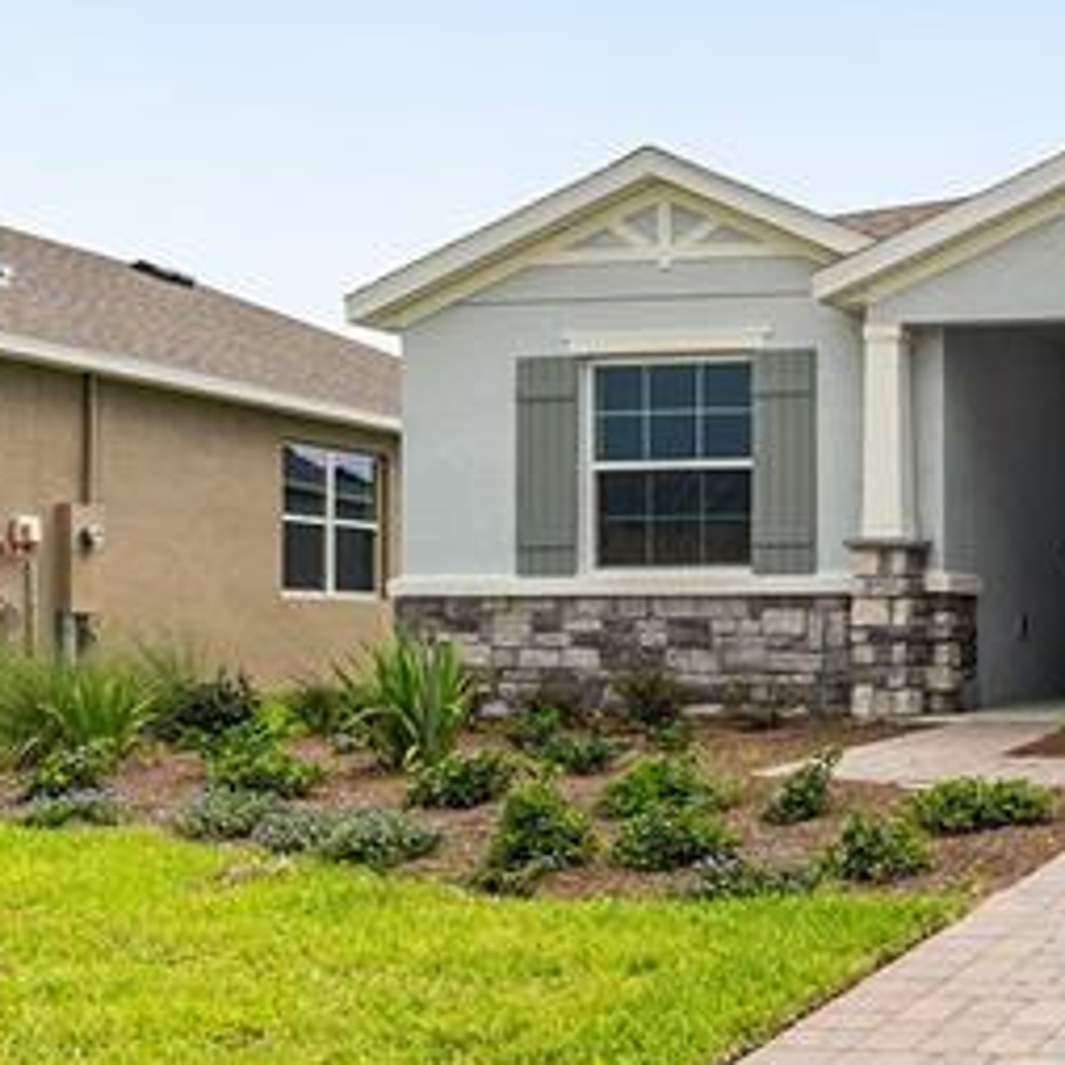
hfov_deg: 29.3
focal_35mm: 48
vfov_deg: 35.4
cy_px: 528
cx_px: 1346
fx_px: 1671
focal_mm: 14
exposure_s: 1/800
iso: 500
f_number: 7.1
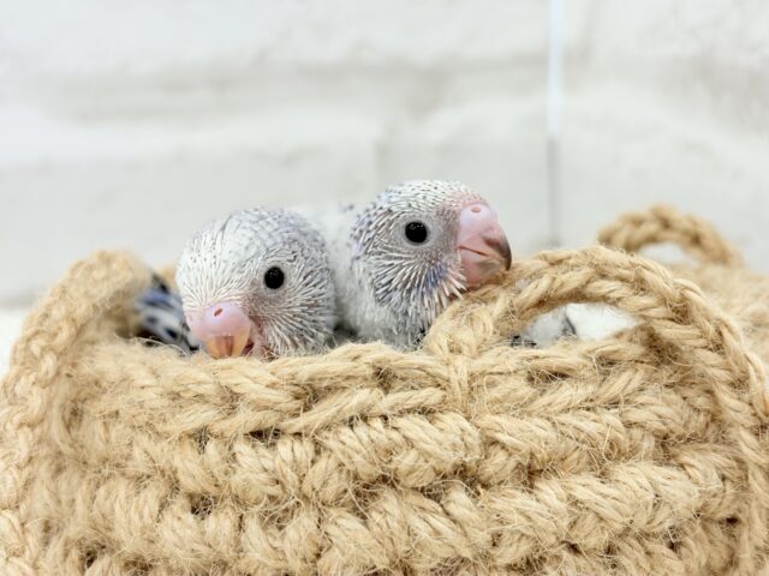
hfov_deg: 36.8
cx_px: 384
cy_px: 288
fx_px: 1155
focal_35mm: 52
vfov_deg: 28.0
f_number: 1.6
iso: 80
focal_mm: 5.96
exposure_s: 1/100
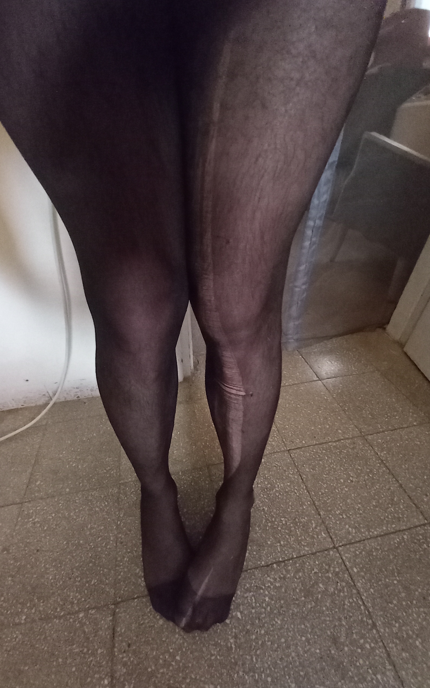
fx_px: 263
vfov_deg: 105.3
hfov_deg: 78.5
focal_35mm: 14
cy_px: 346
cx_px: 201
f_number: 2.2
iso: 800
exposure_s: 1/14.3
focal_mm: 1.13
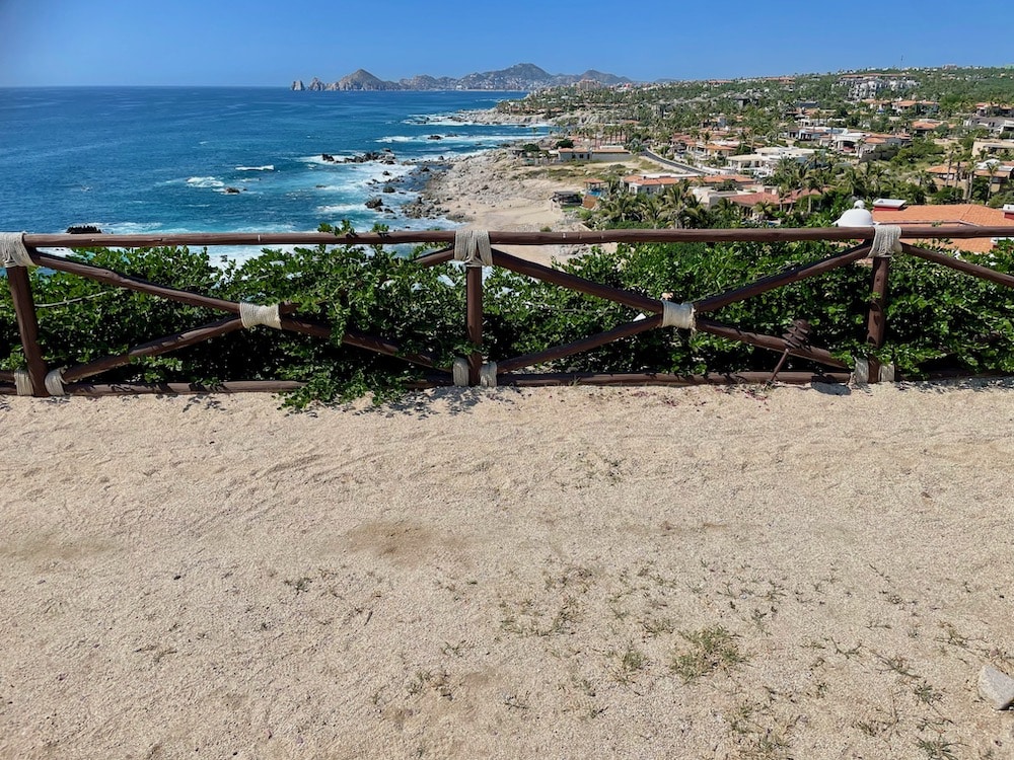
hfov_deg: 67.3
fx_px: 762
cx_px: 507
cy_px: 380
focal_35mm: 26
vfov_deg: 53.1
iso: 32
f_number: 1.6
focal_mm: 4.2
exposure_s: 1/6135
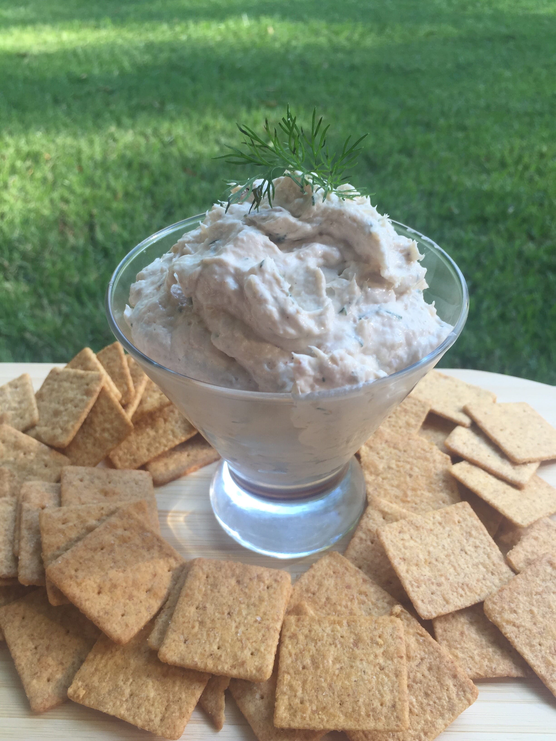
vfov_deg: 61.7
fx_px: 621
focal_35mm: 29
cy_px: 370
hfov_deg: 48.2
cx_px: 278
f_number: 2.2
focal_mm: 4.15
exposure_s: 1/122
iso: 32
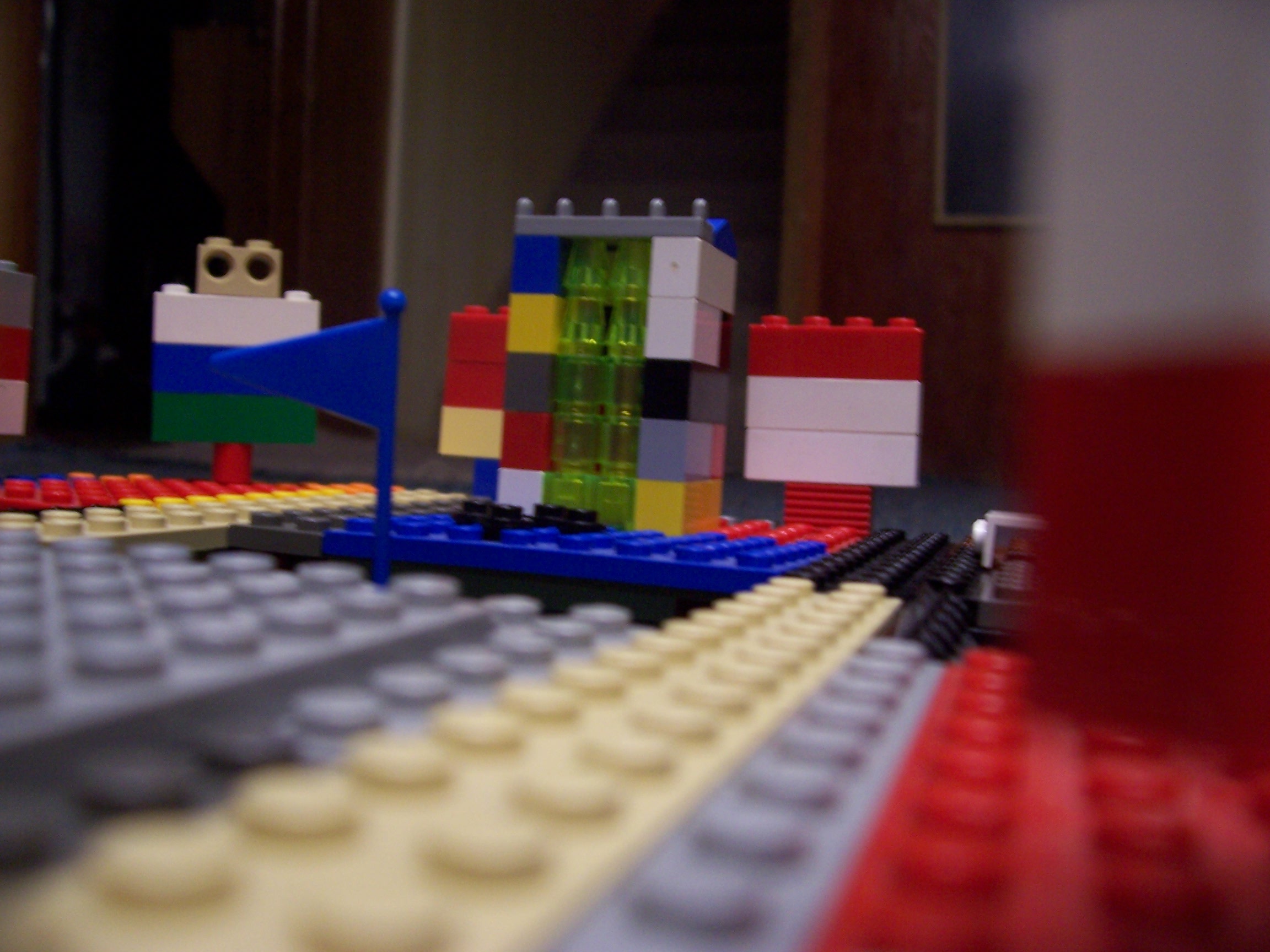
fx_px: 1247
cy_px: 476
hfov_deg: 54.0
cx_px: 635
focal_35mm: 34
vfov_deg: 41.8
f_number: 2.7
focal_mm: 5.6
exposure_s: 1/8
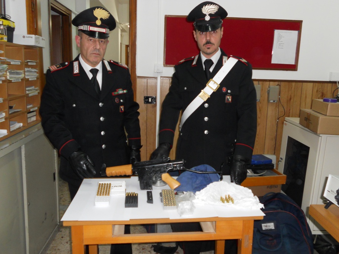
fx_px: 313
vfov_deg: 44.1
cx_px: 170
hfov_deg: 56.8
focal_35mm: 32
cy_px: 127
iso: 200
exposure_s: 1/25
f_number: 3.5
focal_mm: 5.8
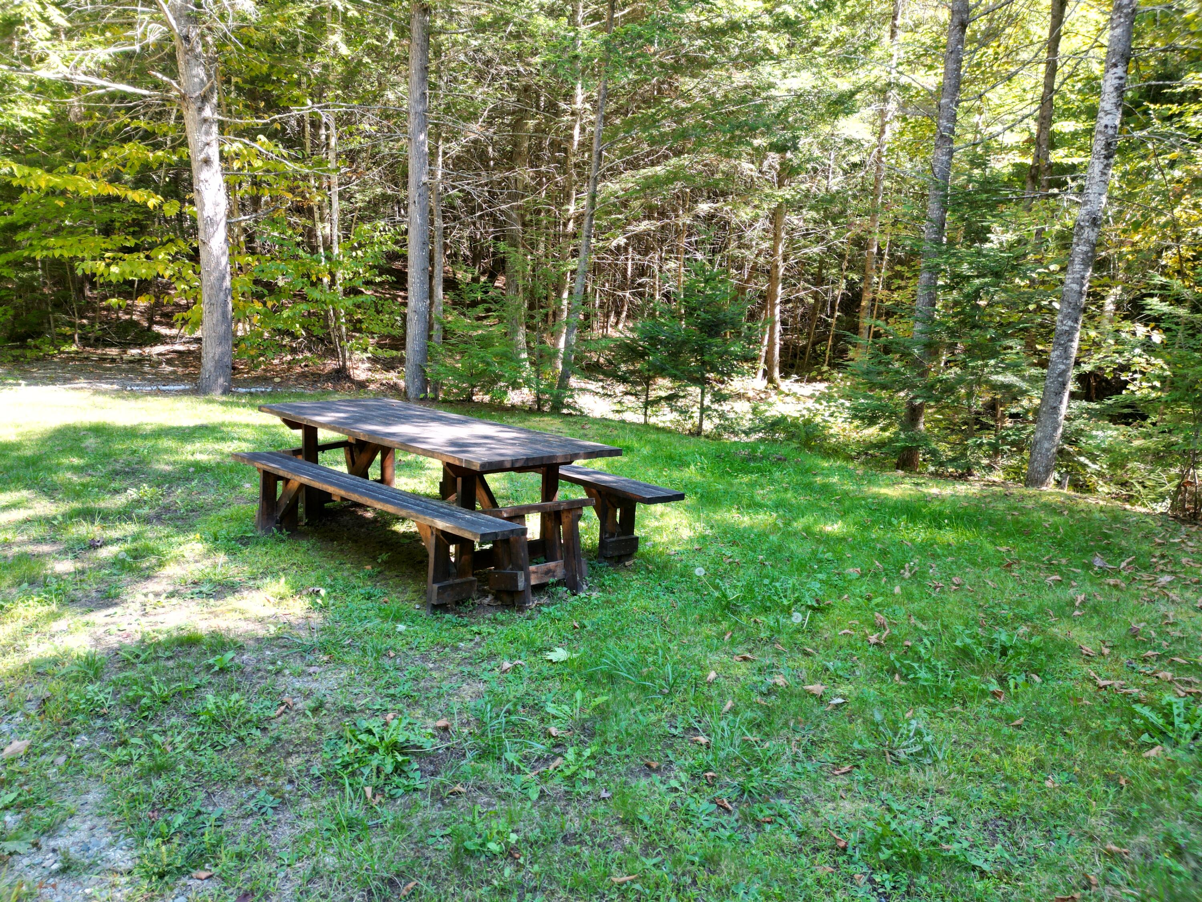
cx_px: 601
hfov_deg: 71.6
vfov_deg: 56.8
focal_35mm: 24
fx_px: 833
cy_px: 451
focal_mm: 6.72
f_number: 1.7
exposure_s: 1/160
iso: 140
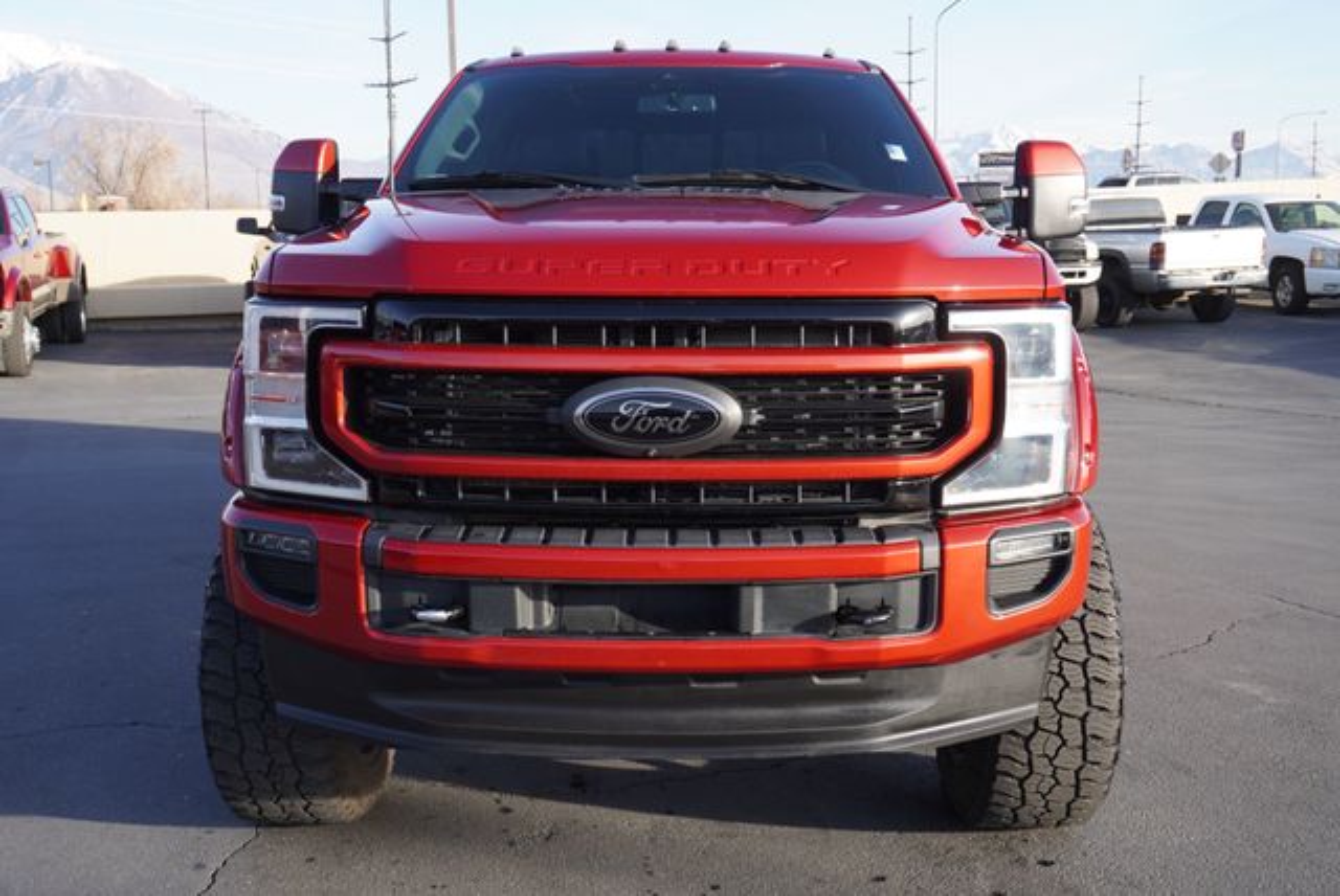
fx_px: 1341
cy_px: 448
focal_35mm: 36
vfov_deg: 36.9
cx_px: 670
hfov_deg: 53.1
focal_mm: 24
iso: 100
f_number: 6.3
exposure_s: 1/125
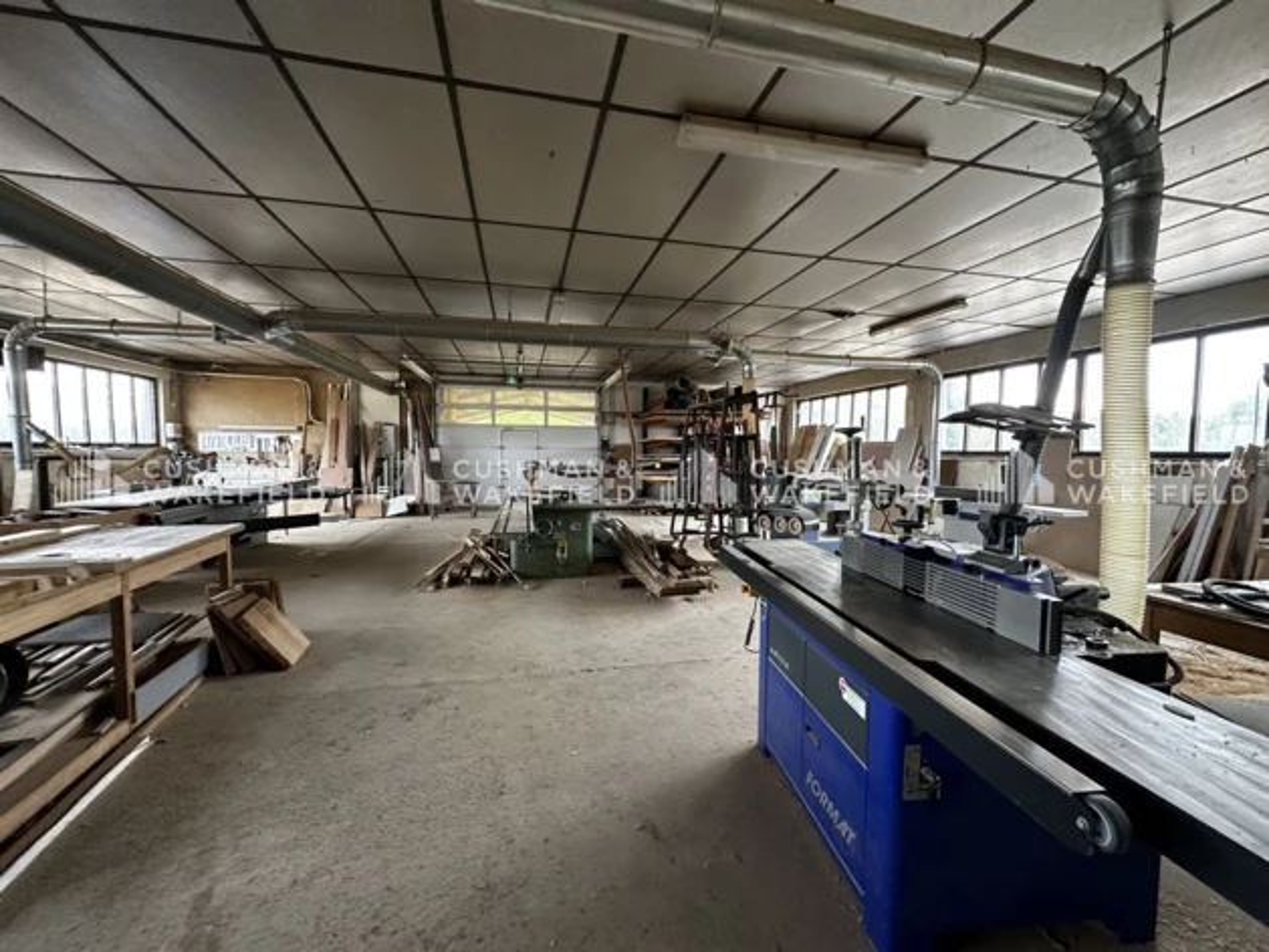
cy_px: 476
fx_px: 513
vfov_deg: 85.7
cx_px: 634
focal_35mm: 14
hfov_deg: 102.1
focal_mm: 2.22
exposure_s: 1/60
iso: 320
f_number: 2.2
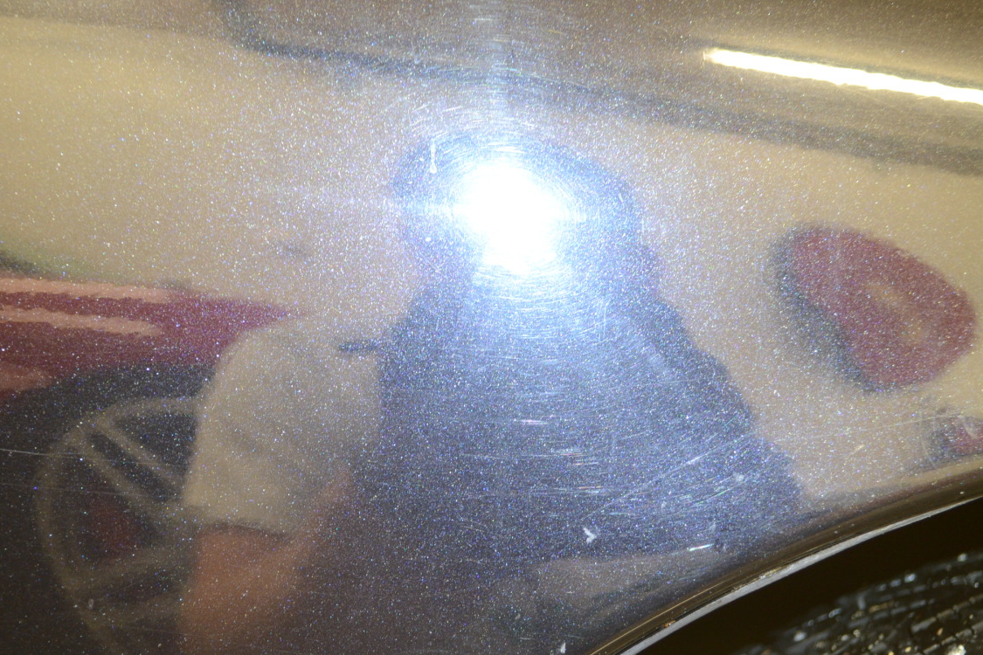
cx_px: 499
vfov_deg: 23.4
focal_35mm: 58
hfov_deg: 34.5
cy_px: 311
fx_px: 1584
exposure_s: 1/8
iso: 800
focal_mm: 34
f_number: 5
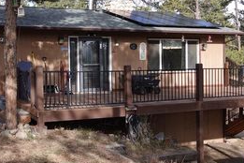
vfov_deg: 29.2
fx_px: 312
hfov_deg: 41.2
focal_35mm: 46
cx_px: 55
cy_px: 71
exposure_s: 1/200
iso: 125
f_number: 1.8
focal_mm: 9.4
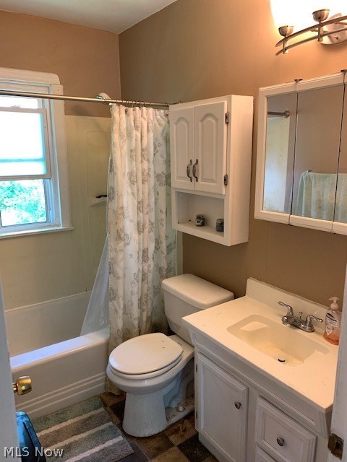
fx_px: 348
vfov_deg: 67.3
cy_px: 231
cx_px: 174
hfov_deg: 53.1
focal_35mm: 26
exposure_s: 1/60
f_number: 1.8
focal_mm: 4.25
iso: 250
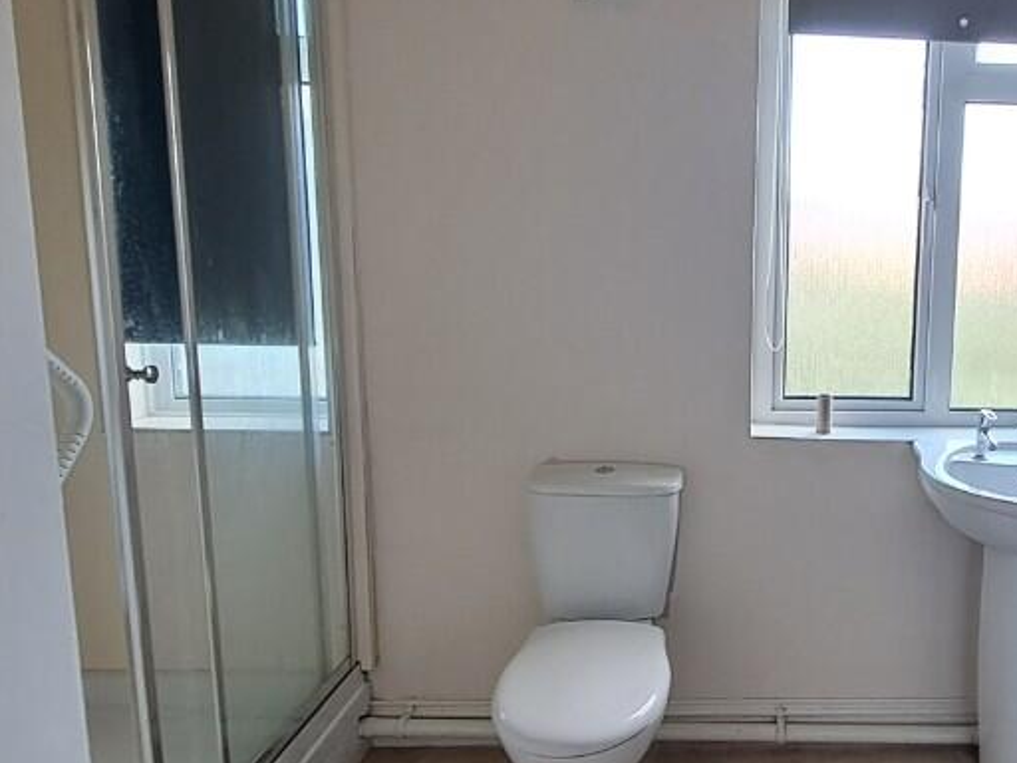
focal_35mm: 26
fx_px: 764
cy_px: 338
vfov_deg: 52.9
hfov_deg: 63.0
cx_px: 775
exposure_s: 1/50
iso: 50
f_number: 2.2
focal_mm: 1.42
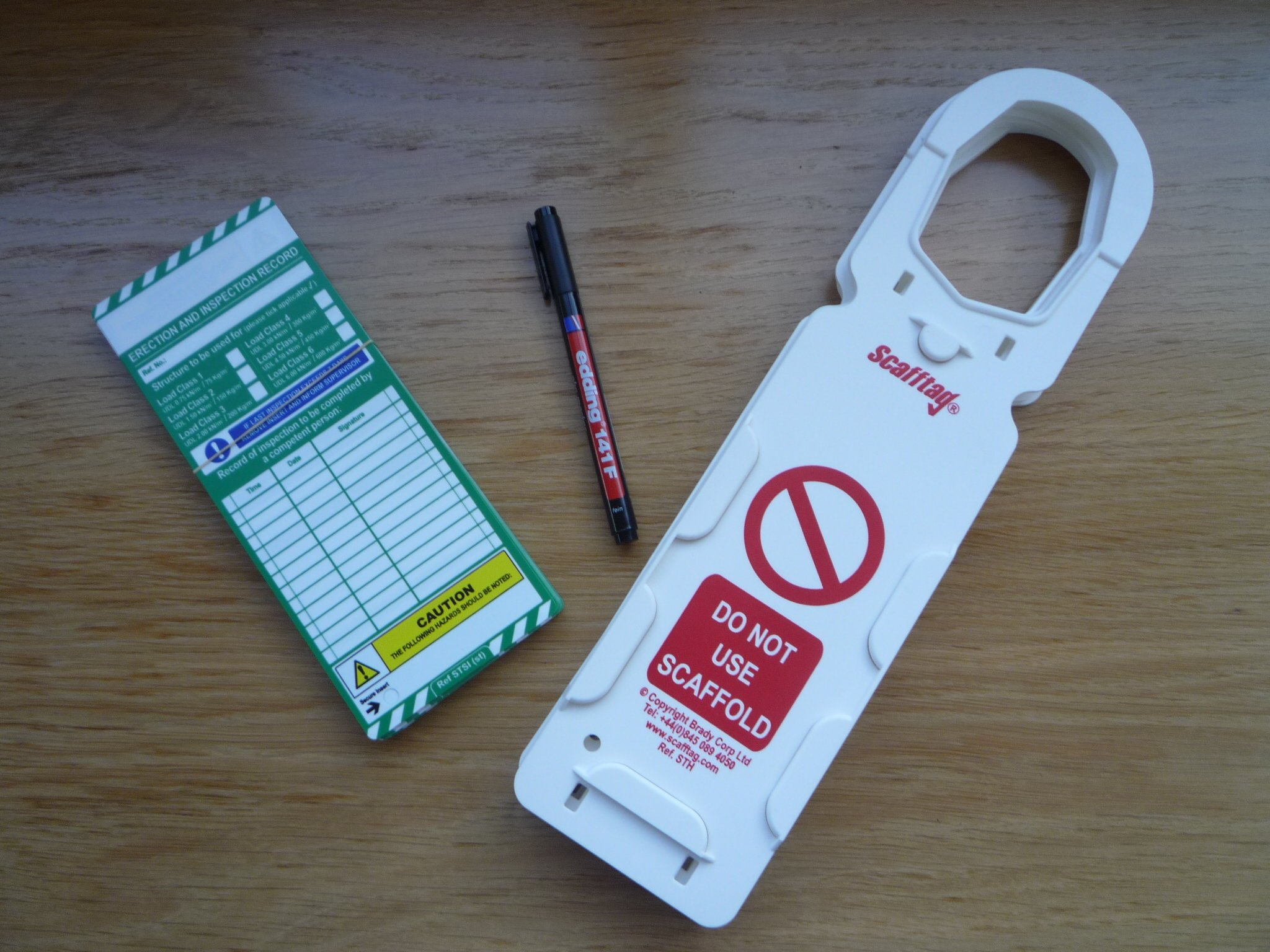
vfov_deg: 46.8
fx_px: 1101
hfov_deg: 60.0
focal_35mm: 30
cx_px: 635
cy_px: 476
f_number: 3.3
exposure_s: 1/30
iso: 100
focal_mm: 5.2
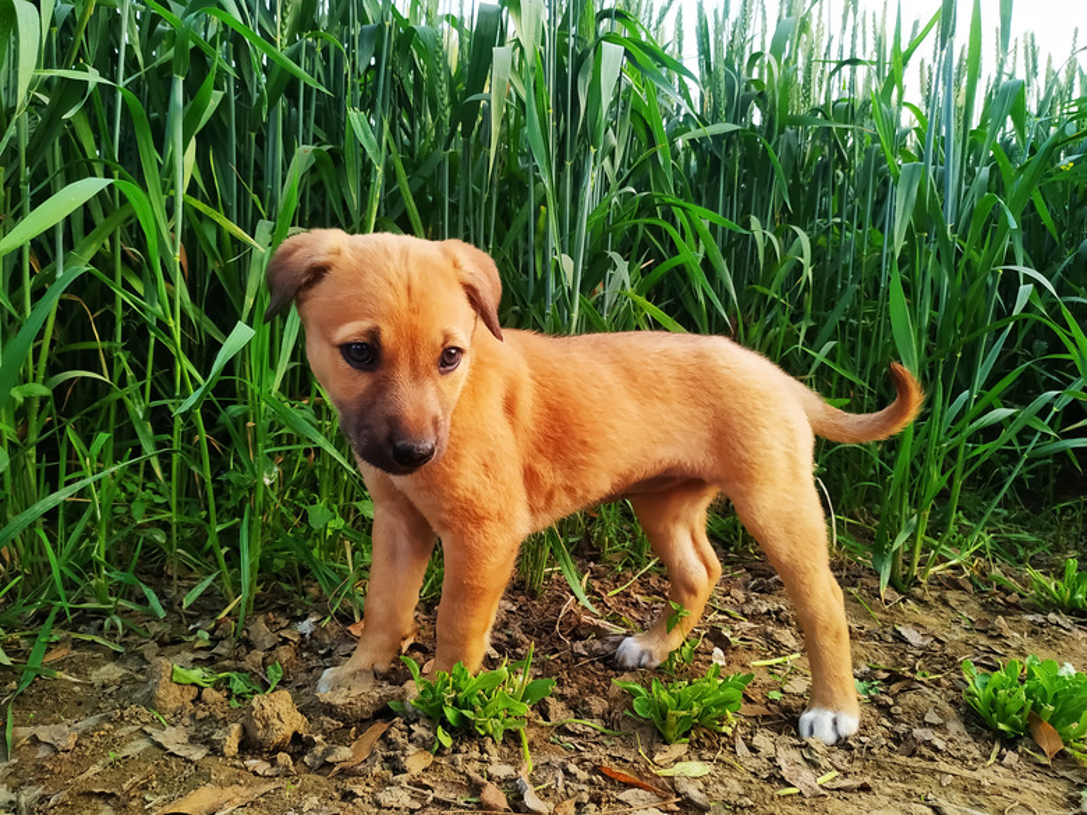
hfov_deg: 71.6
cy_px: 408
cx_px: 544
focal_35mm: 24
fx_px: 754
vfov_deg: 56.8
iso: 250
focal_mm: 3.94
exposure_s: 1/190
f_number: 1.9
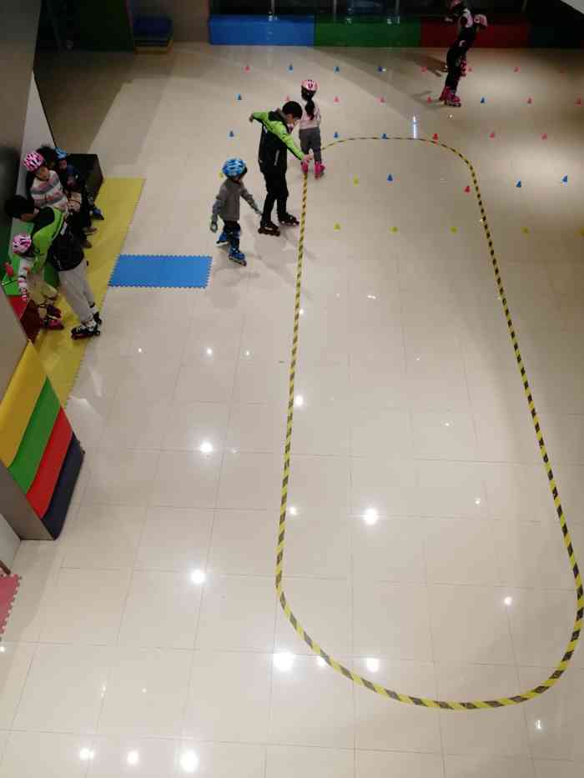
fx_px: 607
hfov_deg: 51.4
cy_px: 389
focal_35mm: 27
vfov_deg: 65.3
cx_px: 292
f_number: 2.2
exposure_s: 1/50
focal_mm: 3.95
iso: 100
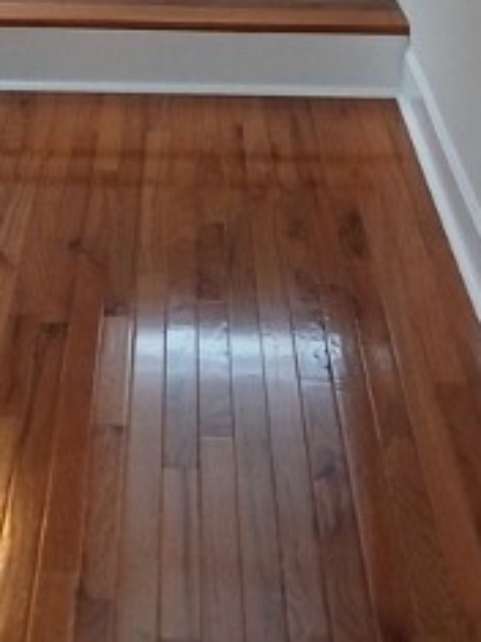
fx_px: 1576
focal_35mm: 85
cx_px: 118
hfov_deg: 17.2
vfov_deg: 21.7
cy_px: -76
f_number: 1.8
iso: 200
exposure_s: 1/60
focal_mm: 3.98
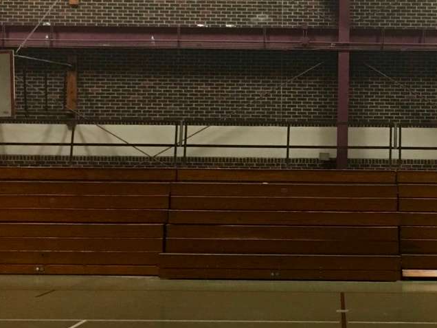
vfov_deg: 20.1
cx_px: 336
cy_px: 137
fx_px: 922
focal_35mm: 73
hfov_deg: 26.3
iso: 64
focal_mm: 4.15
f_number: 2.2
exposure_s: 1/4
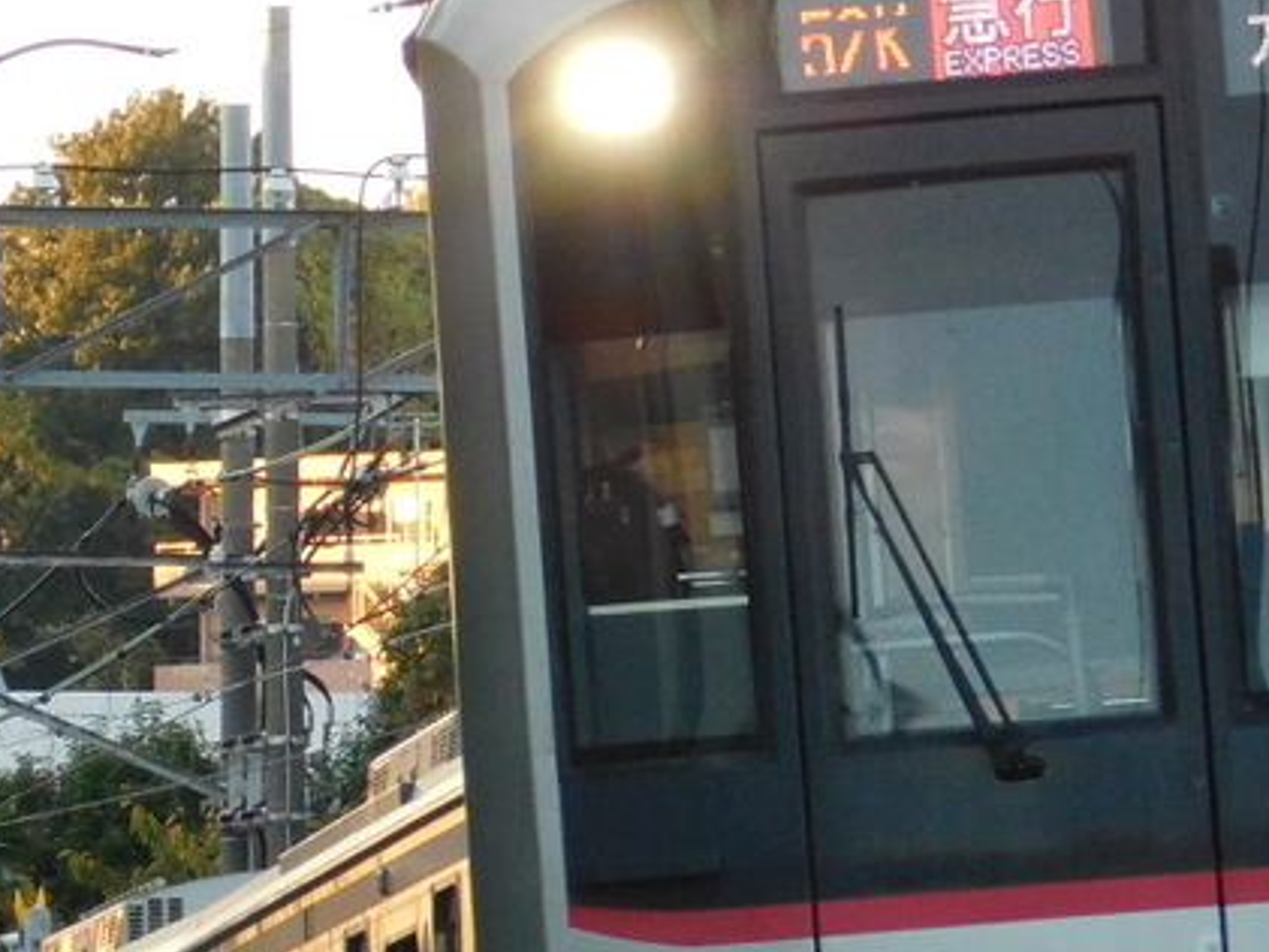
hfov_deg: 3.4
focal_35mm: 576
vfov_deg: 2.6
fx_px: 21122
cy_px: 717
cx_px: 512
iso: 400
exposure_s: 1/125
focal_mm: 35.9
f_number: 5.4
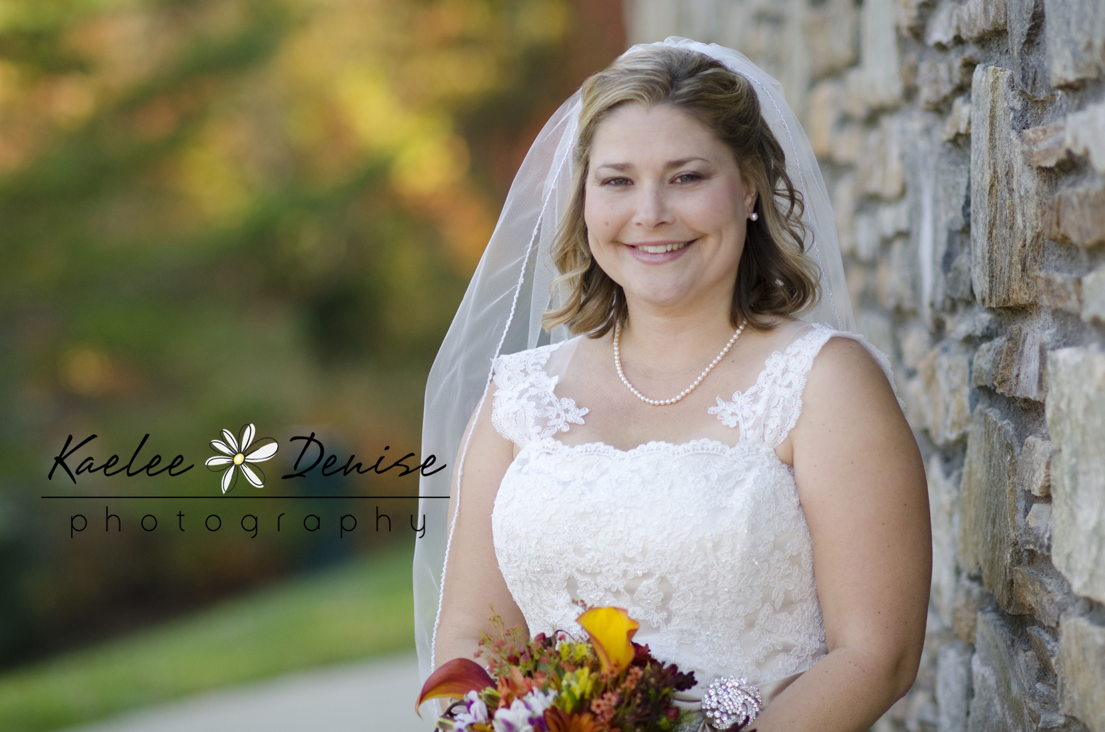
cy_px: 366
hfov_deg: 16.1
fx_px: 3905
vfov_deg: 10.7
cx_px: 552
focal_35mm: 128
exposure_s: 1/1250
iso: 320
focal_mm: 85
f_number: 1.8
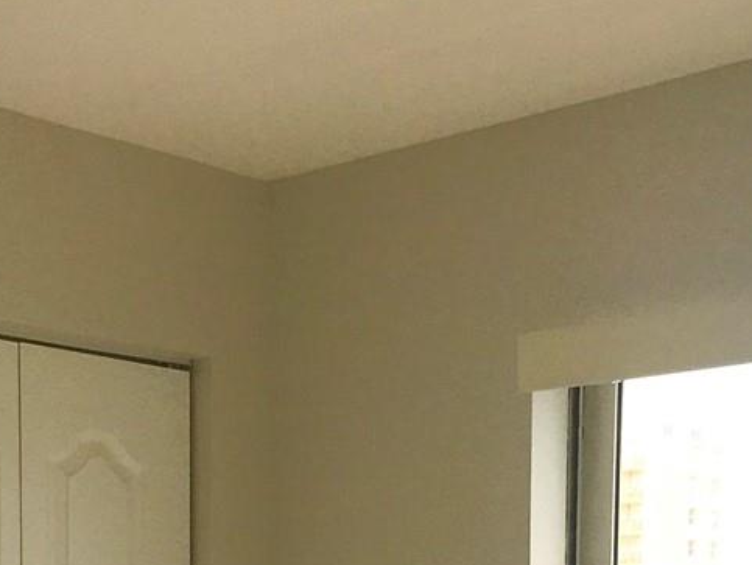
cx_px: 300
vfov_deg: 14.2
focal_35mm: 96
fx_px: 2087
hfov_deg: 20.4
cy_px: 900
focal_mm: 4.15
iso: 25
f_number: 2.2
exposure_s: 1/409
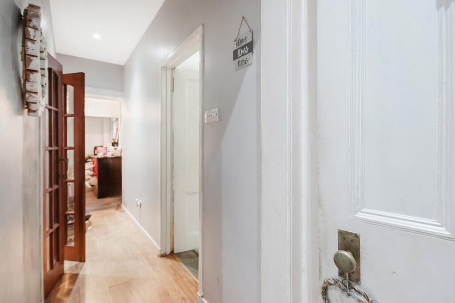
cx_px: 228
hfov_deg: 100.4
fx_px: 190
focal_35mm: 15
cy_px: 152
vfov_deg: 77.3
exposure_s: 1/8
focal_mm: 10
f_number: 8
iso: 3200
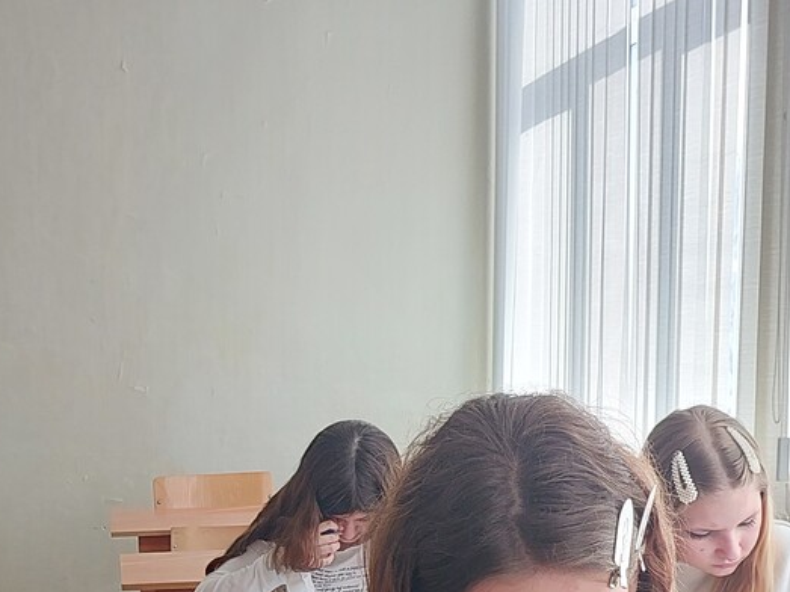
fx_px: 1506
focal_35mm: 66
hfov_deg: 28.7
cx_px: 143
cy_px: 572
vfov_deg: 21.6
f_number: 1.8
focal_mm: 5.06
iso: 40
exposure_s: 1/120
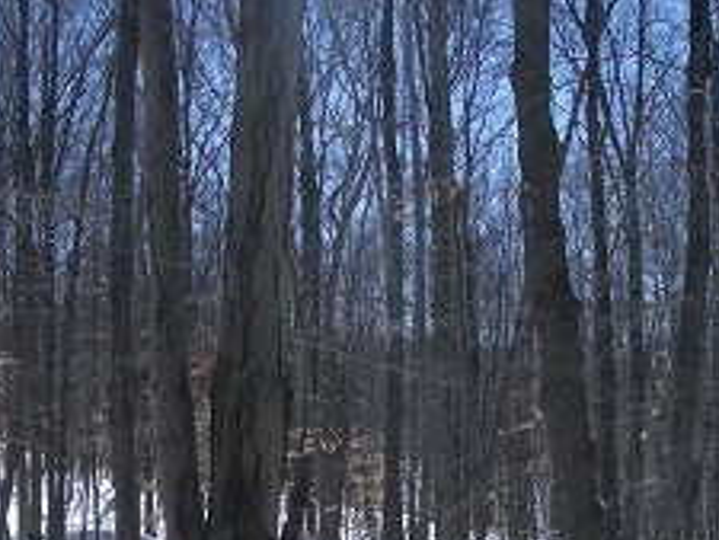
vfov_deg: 20.8
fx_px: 1455
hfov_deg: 27.7
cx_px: 399
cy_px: 430
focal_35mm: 70
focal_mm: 5.8
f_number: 4.3
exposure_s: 1/800
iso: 50
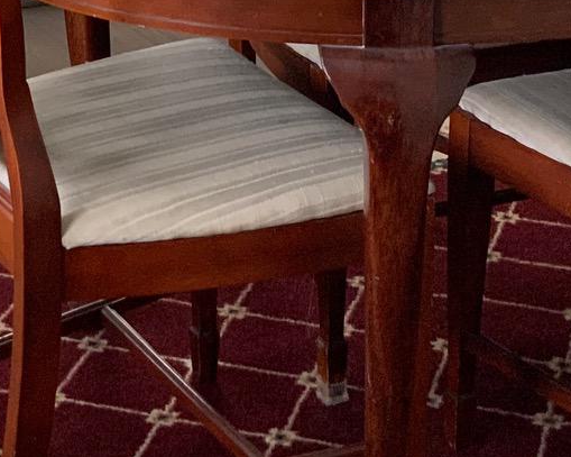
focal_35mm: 114
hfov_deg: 16.9
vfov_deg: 12.5
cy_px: -319
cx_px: 270
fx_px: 1926
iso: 64
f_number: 1.8
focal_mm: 3
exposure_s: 1/67
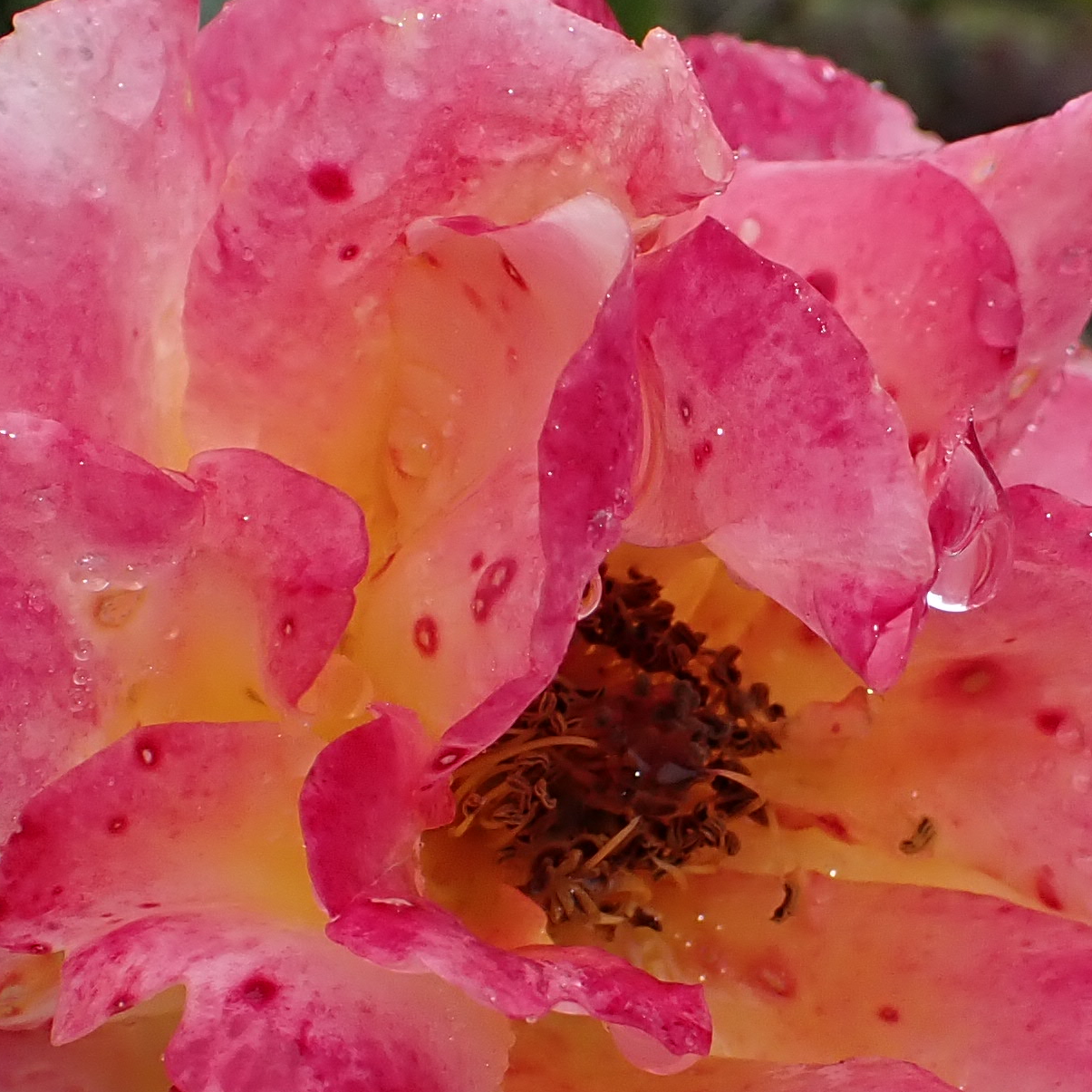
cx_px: 858
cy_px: 732
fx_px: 3141
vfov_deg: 19.7
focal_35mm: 88
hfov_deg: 19.5
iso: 100
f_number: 3.2
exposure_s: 1/200
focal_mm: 5.4
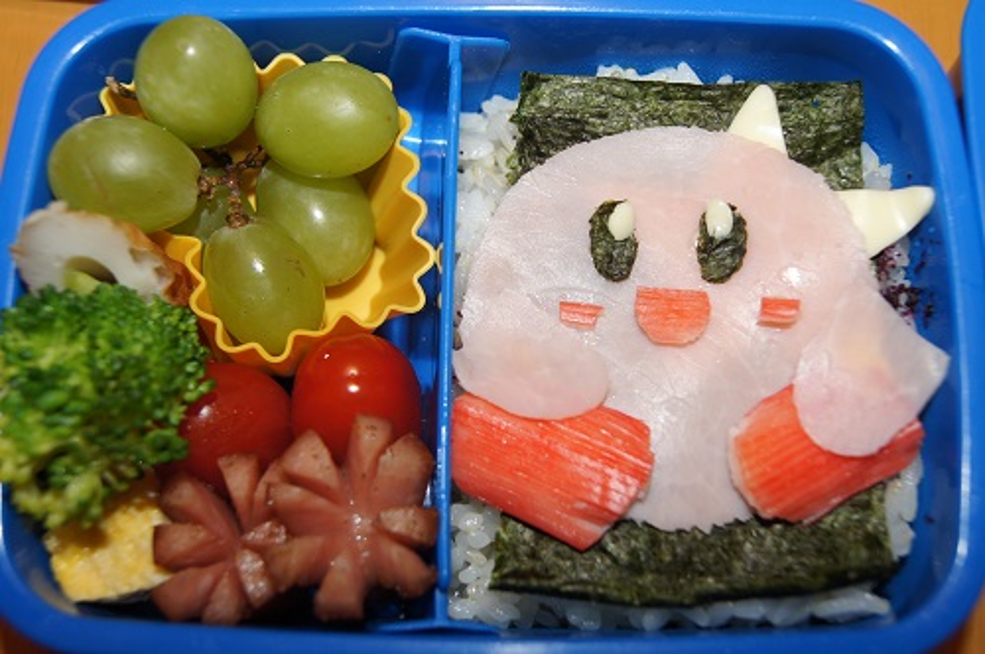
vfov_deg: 29.8
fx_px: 1230
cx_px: 492
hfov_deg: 43.7
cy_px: 327
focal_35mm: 45
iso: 200
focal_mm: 30
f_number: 5.6
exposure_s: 1/60
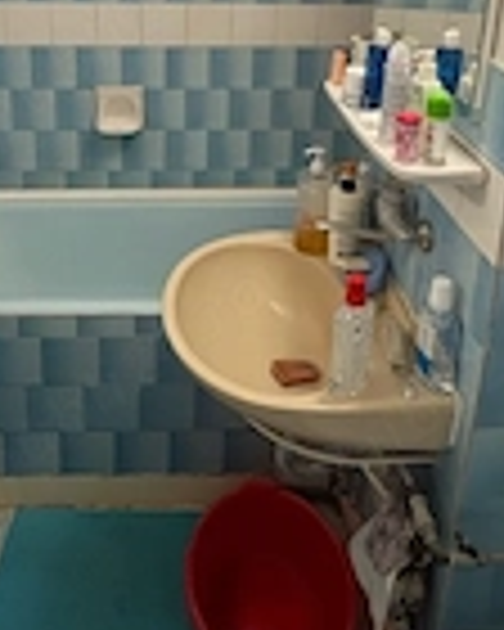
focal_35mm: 39
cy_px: 86
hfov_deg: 38.1
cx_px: 212
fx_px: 727
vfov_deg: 43.5
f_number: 2.2
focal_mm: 2.22
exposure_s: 1/50
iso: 250
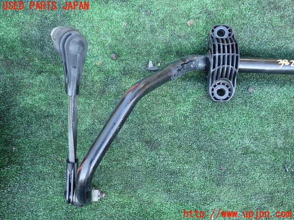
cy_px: 110
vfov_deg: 46.8
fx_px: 255
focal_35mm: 30
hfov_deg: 60.0
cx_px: 147
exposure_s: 1/60
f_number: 2.3
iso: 125
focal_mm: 5.4
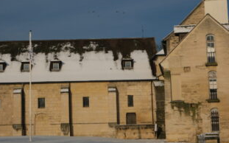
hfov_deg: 23.5
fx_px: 549
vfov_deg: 14.8
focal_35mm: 88
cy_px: 58
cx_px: 94
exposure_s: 1/4000
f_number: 14
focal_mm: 44.4
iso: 1250
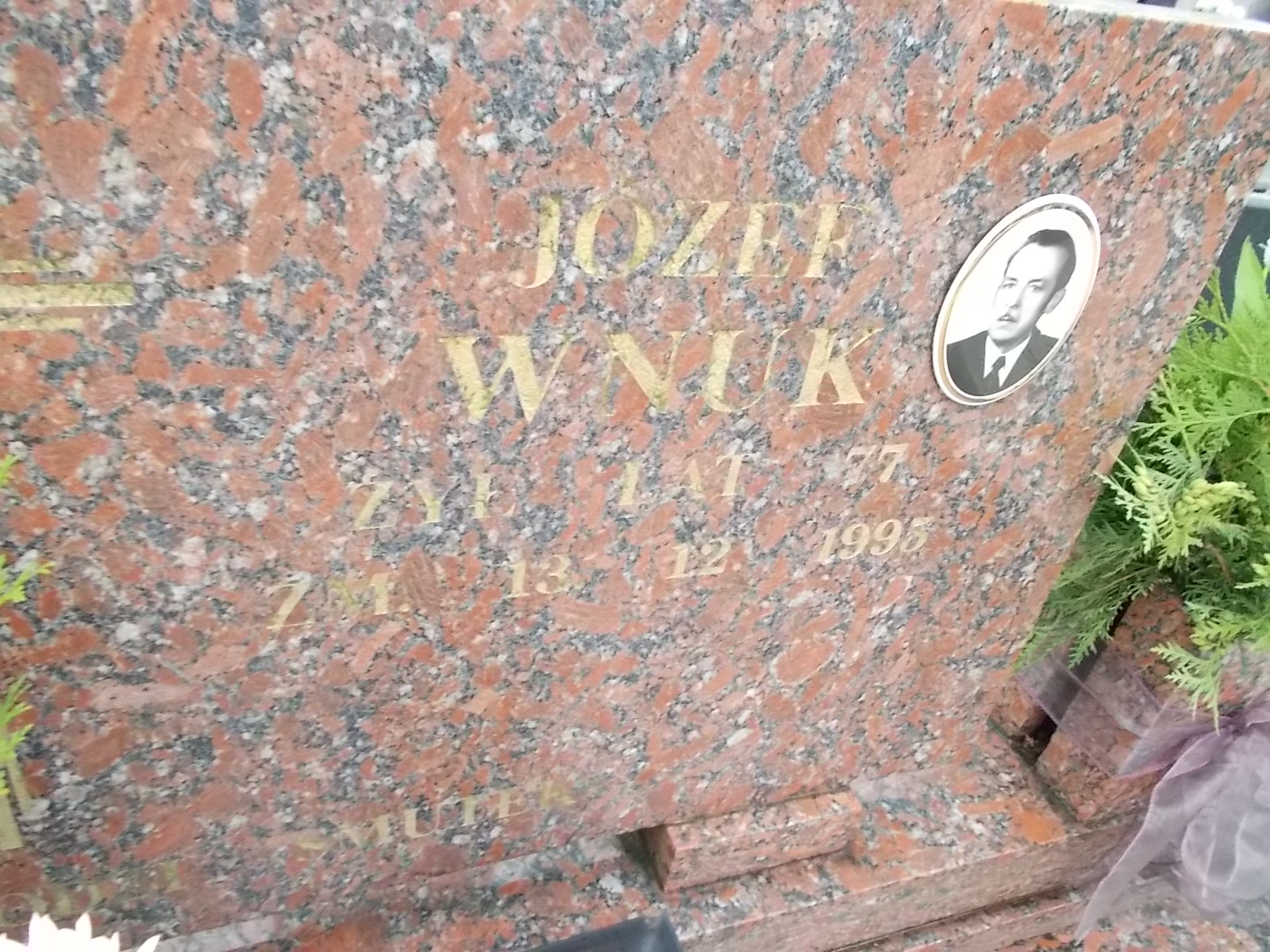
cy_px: 476
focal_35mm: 26
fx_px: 954
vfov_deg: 53.1
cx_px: 635
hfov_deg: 67.3
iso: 400
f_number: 8
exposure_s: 1/100
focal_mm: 4.6
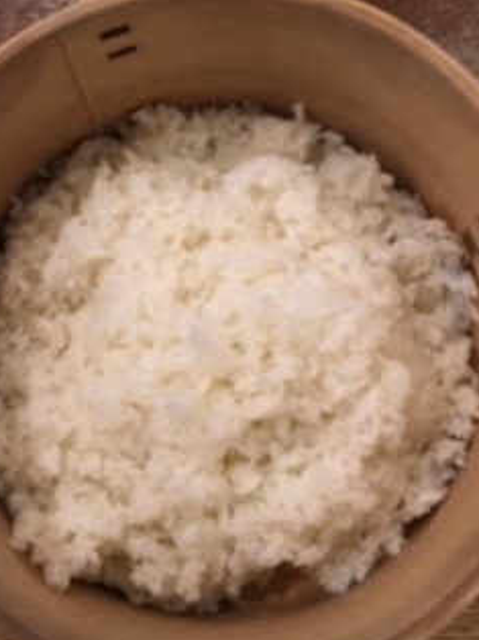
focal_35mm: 37
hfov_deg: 38.6
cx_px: 214
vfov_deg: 50.2
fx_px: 684
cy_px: 324
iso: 100
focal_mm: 4.15
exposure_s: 1/33
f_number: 2.2
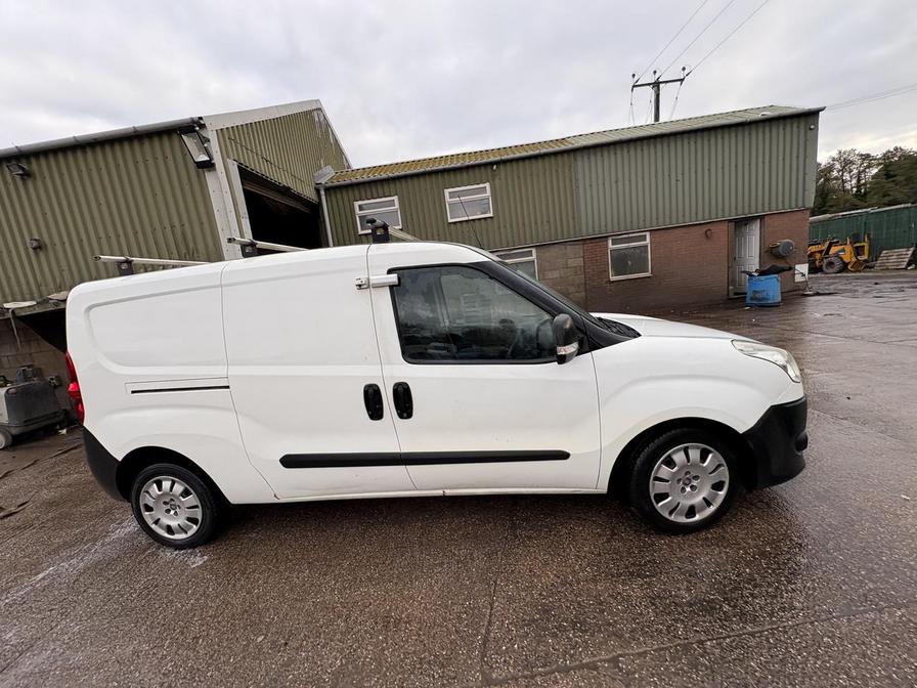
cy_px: 344
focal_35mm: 14
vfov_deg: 85.7
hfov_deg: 102.1
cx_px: 458
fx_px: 371
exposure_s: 1/196
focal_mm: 2.22
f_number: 2.2
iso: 40
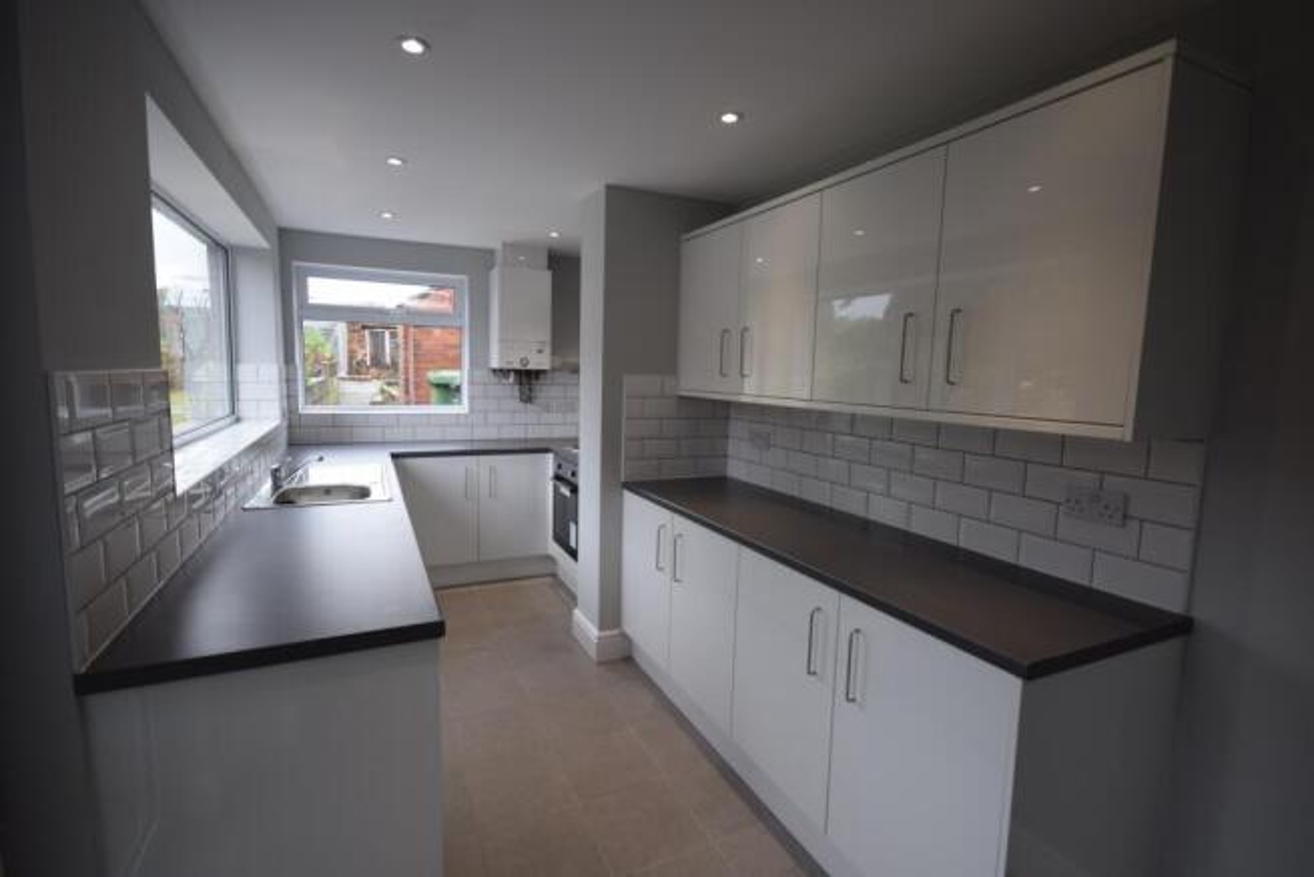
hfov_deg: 95.0
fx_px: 602
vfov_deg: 72.1
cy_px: 438
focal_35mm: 16
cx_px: 657
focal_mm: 11
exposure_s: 1/100
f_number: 5
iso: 400
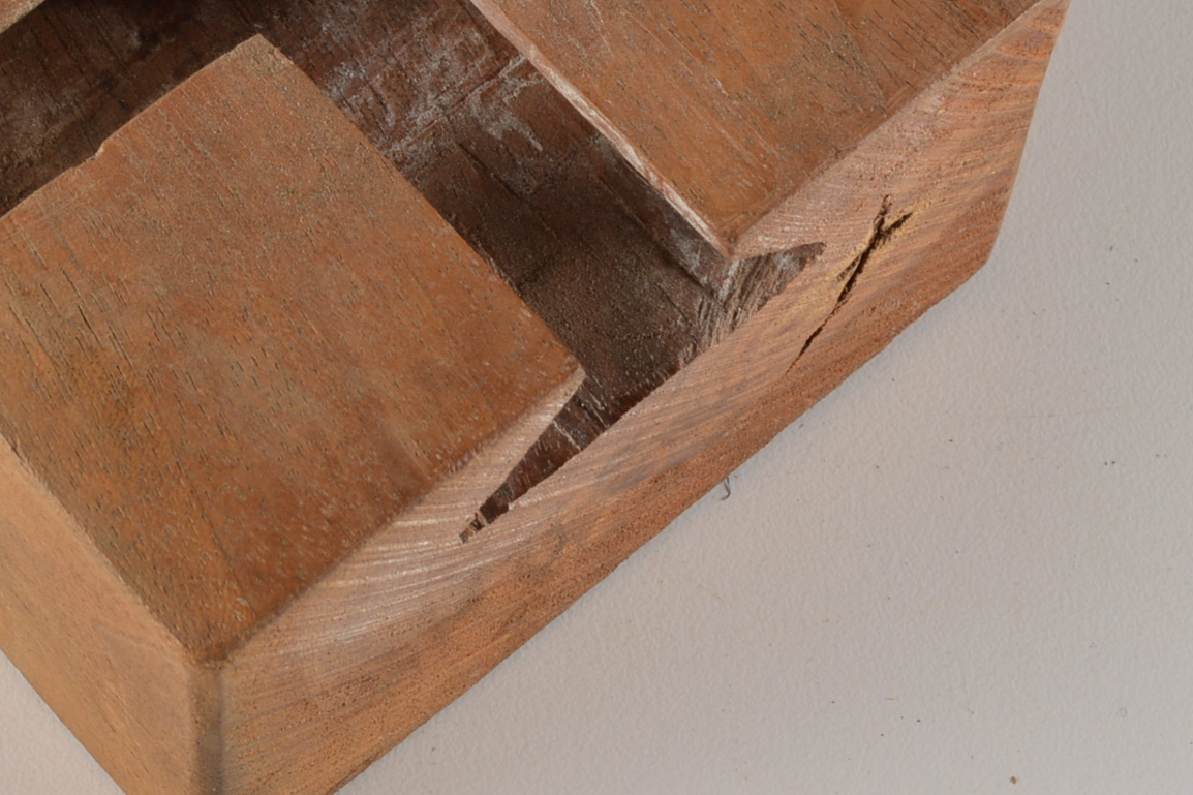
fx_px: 4141
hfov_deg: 16.2
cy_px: 38
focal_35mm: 125
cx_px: 141
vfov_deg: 10.9
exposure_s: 1/125
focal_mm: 32
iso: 100
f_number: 11
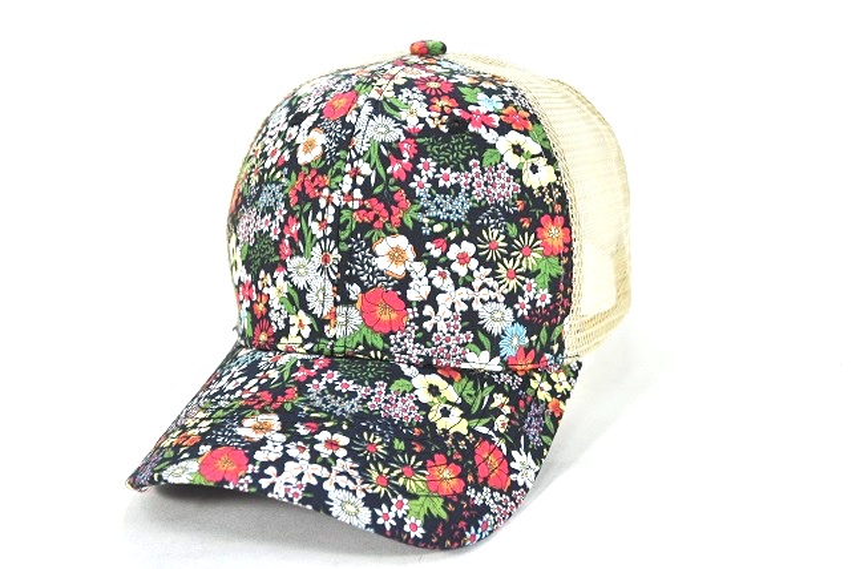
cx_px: 428
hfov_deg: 46.4
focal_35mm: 42
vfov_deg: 31.8
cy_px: 284
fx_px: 998
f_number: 6.3
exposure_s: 1/160
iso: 200
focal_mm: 28
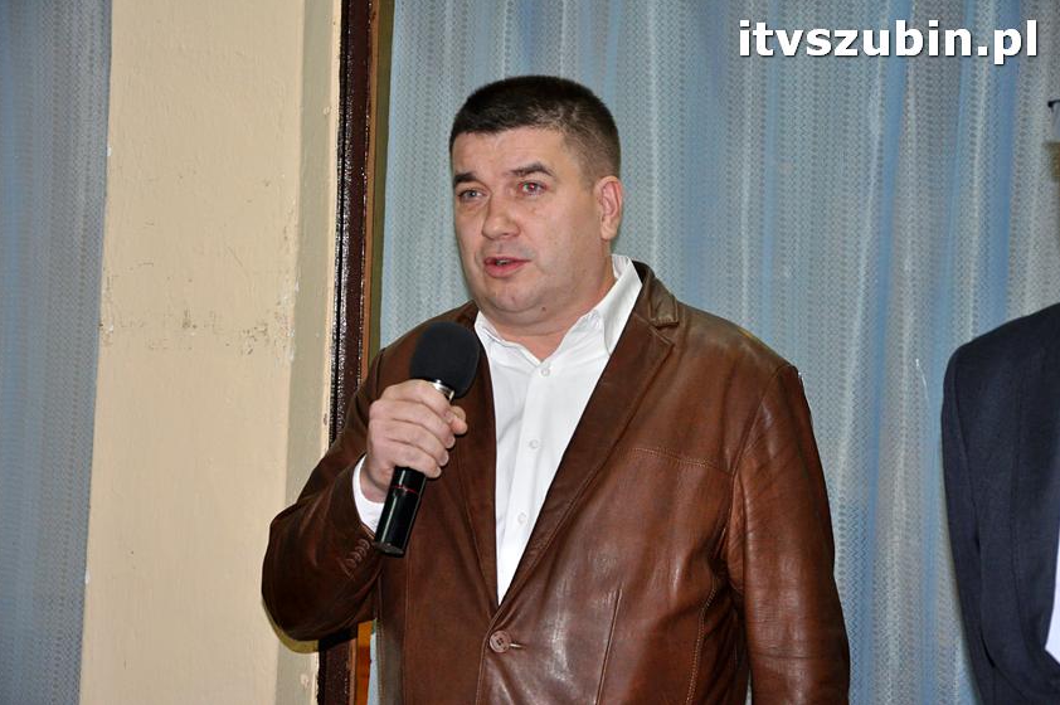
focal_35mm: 106
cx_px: 527
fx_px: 3119
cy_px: 351
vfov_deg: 12.9
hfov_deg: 19.3
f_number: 5.3
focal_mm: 70
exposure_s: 1/60
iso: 1250
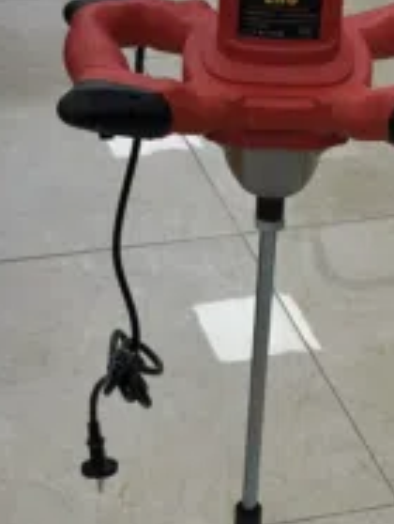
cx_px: 236
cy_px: 310
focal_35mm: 103
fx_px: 1560
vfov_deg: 19.0
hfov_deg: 14.4
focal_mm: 6.86
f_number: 1.78
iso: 80
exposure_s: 1/458
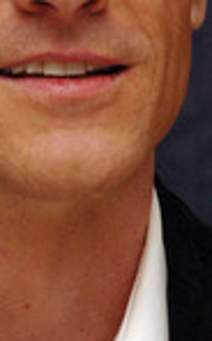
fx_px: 5943
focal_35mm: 640
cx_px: 18
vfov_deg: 3.3
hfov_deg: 2.0
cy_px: 18
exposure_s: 1/320
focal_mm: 155
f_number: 8
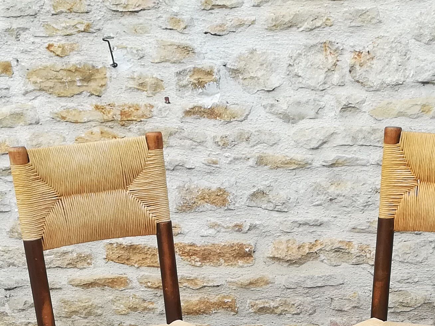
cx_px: 255
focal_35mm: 79
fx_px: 993
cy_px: 421
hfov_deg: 24.7
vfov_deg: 17.5
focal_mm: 3.83
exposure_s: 1/163
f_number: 2.2
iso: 50
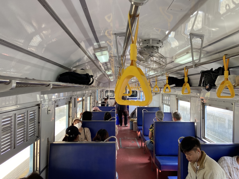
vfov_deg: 53.1
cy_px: 90
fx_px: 180
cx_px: 120
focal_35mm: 26
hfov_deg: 67.3
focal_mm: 4.25
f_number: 1.8
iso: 50
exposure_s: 1/122
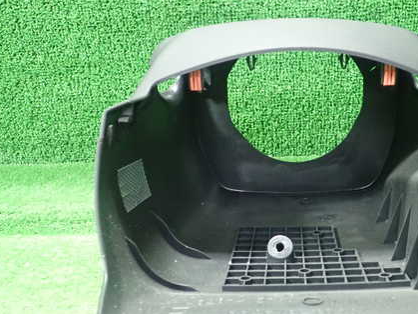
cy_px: 191
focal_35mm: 43
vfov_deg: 33.5
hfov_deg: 43.3
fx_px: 519
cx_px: 276
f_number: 2.3
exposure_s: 1/40
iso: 800
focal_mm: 5.5
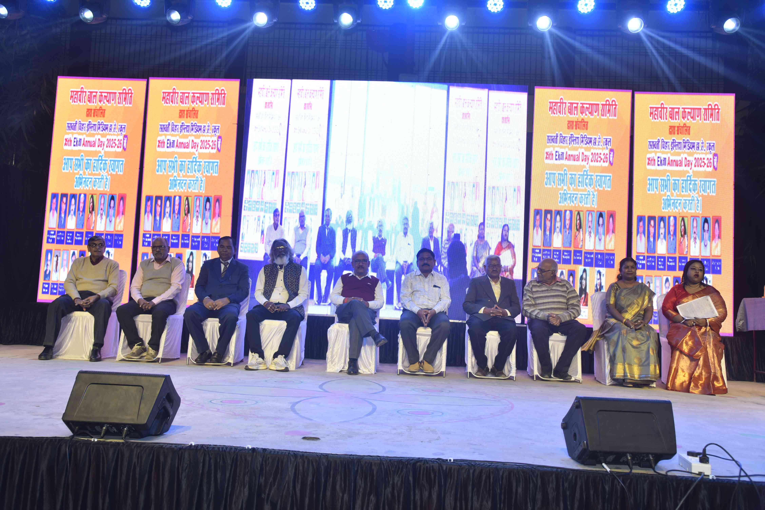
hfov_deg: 60.3
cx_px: 382
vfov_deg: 42.3
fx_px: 659
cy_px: 255
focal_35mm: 31
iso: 320
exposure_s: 1/160
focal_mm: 31
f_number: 5
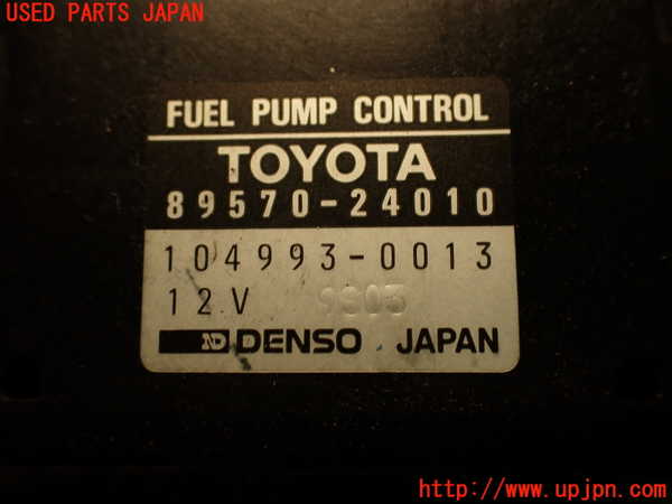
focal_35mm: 32
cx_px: 336
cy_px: 252
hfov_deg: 56.8
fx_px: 621
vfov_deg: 44.2
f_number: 2.4
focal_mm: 5.79
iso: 200
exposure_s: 1/40
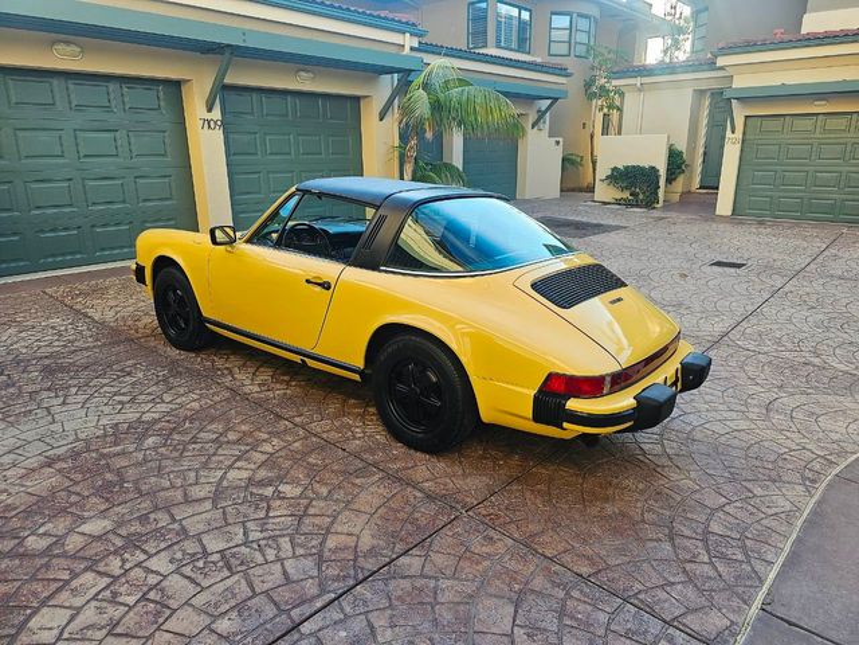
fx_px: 571
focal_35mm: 23
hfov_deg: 73.9
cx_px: 430
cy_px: 322
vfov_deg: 58.9
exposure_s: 1/207
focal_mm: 6.3
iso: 32
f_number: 1.7
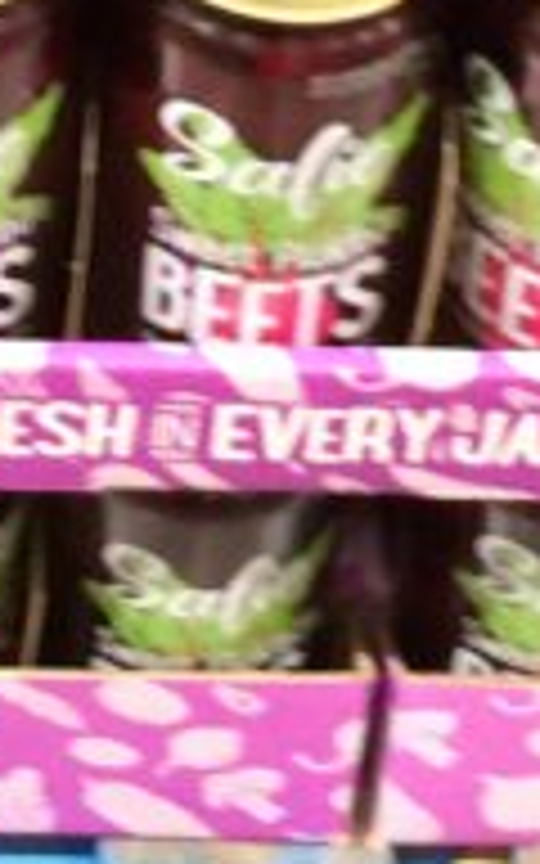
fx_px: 3862
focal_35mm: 164
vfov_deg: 11.8
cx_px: -68
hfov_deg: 7.9
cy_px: -680
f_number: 2.2
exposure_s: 1/30
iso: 250
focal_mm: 4.15
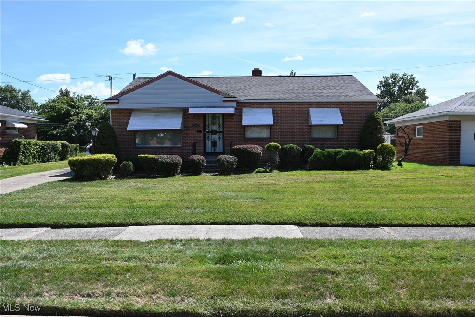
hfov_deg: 61.9
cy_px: 158
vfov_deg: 43.6
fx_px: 396
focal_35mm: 30
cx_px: 238
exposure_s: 1/320
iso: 100
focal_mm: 20
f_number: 6.3
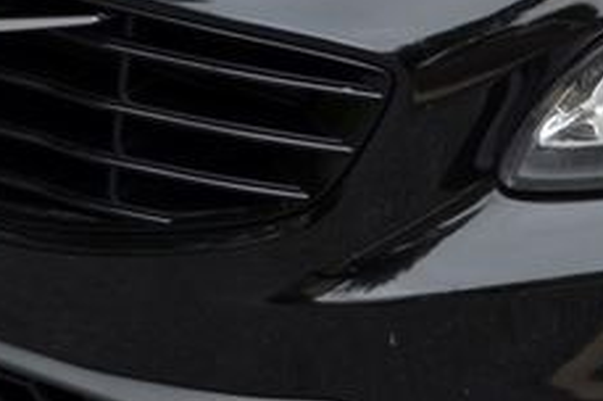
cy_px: 100
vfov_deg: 8.6
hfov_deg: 12.7
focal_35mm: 159
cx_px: 637
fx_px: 2659
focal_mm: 38
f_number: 5.6
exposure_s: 1/125
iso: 200
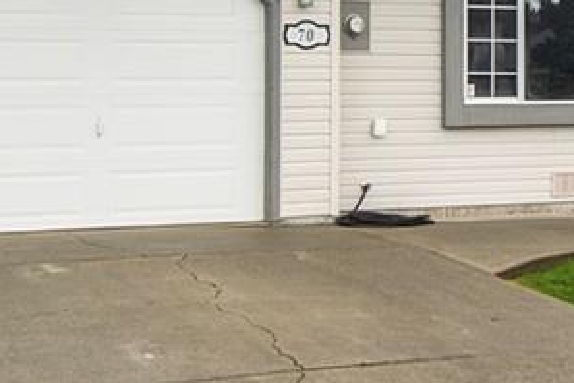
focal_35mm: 97
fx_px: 1546
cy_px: -21
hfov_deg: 20.3
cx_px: 584
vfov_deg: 13.9
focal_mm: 12
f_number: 8
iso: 250
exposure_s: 1/320
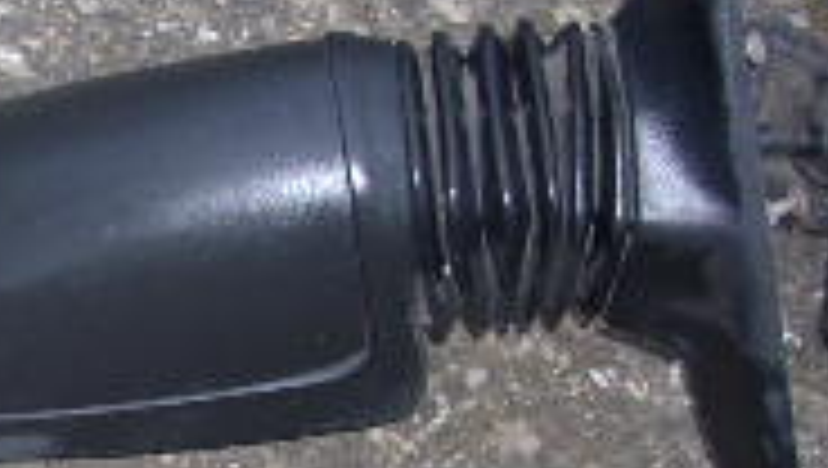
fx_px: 3077
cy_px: 333
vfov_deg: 8.7
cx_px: -360
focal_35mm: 140
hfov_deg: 14.4
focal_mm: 6.2
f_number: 2.8
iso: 64
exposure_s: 1/30
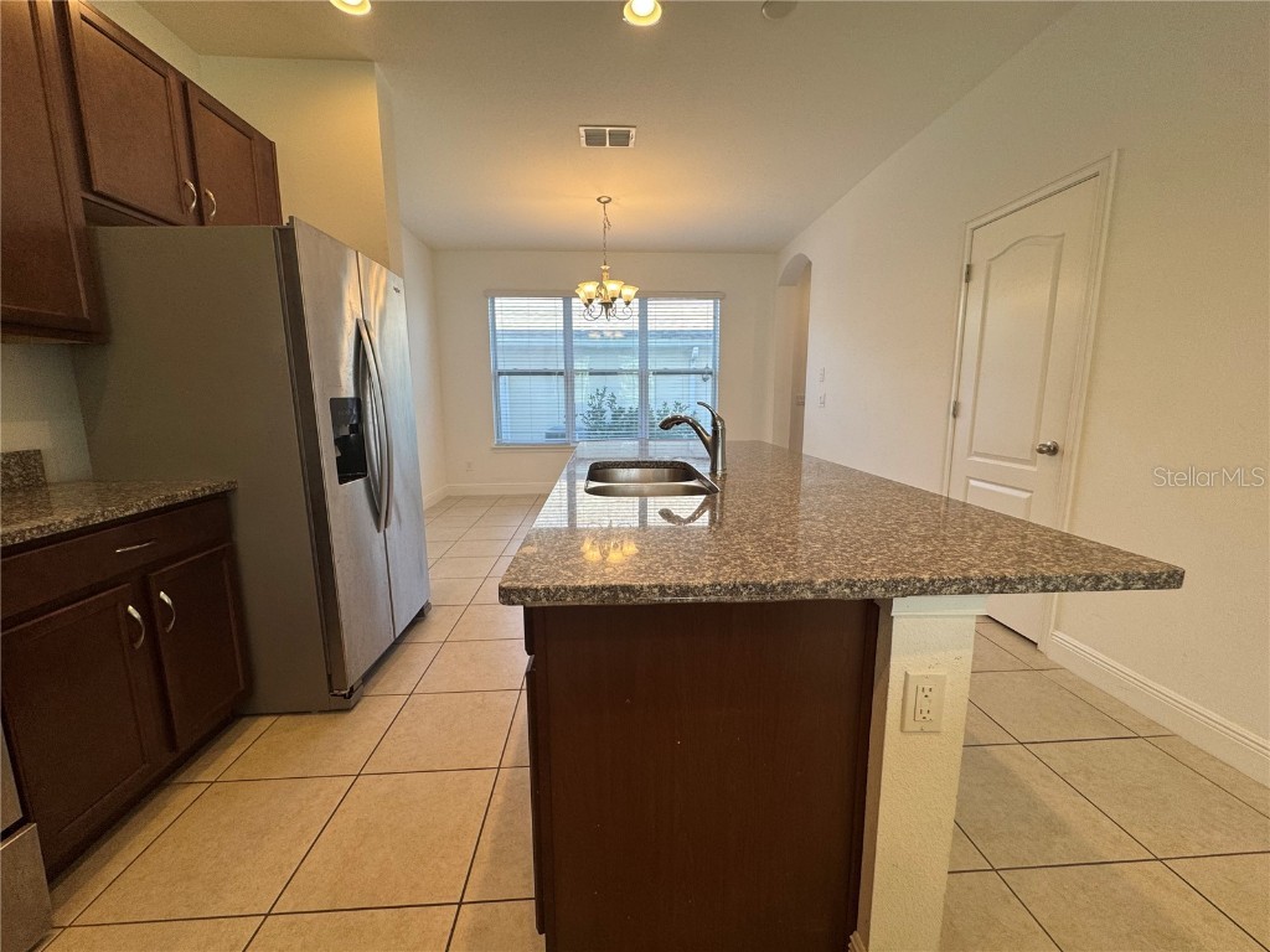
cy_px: 476
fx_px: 514
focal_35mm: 14
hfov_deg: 102.1
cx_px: 635
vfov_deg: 85.7
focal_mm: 2.22
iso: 100
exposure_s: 1/120
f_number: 2.2
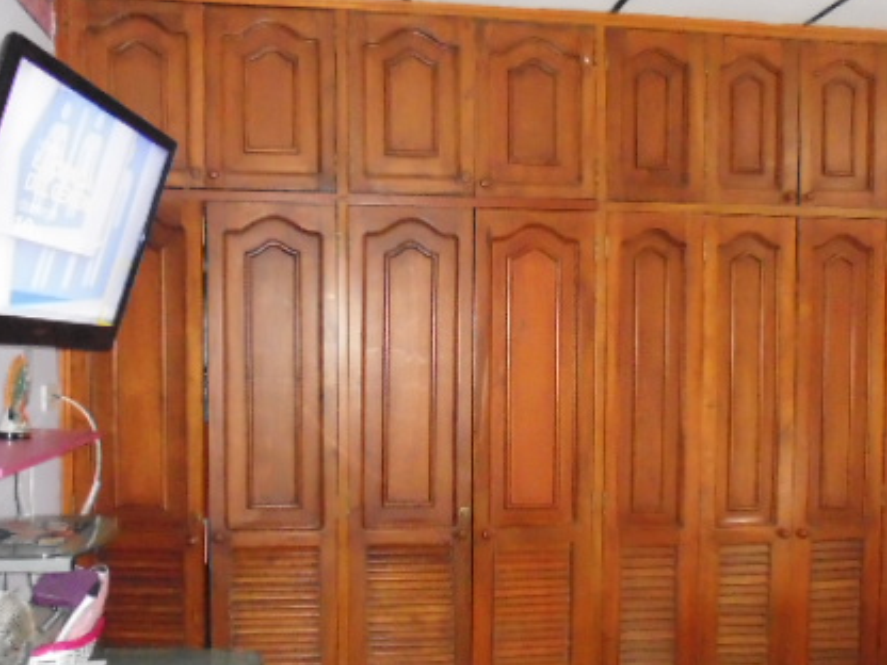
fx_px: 1025
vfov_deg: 35.8
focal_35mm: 40
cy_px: 394
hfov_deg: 46.7
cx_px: 499
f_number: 3.5
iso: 800
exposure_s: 1/30
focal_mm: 4.6
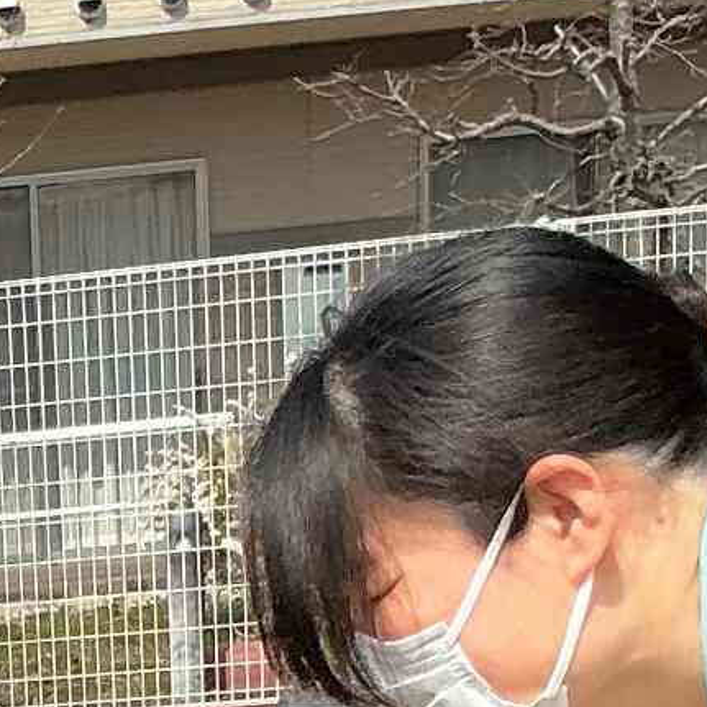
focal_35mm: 144
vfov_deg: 11.0
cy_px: 1439
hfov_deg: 11.6
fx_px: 3327
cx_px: -360
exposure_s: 1/2141
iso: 25
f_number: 1.8
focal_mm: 3
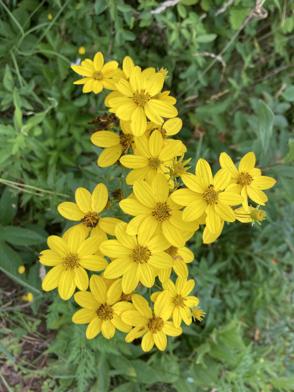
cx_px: 147
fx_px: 317
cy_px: 196
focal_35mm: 28
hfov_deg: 49.7
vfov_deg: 63.4
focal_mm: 4
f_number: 1.8
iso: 20
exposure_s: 1/436
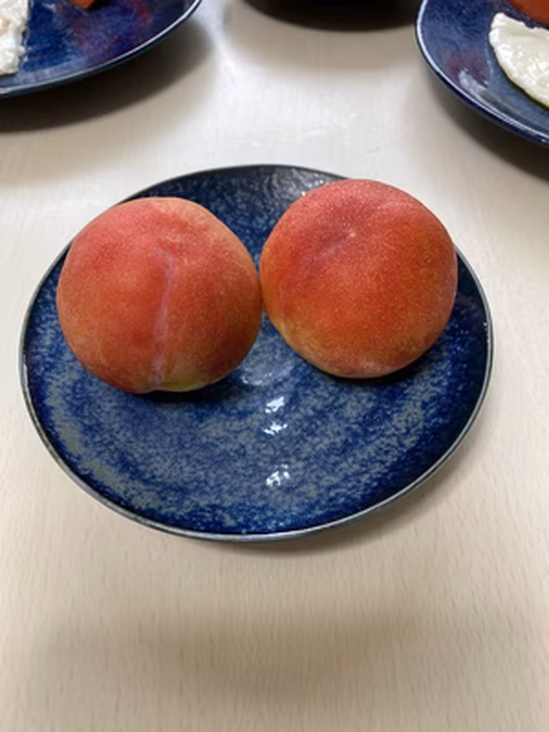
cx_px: 274
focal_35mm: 28
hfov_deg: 49.7
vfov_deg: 63.4
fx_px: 592
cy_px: 366
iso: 80
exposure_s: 1/50
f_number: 1.8
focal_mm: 3.99
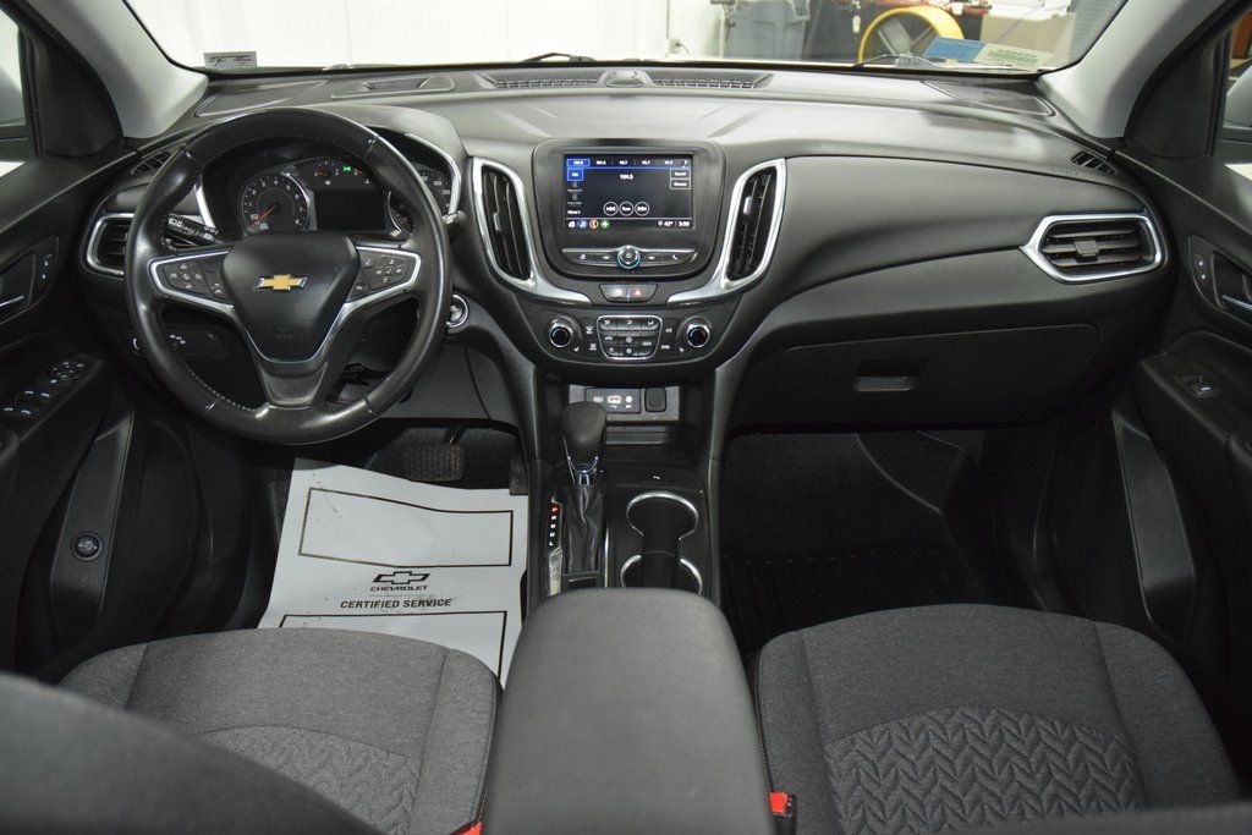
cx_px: 626
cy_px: 418
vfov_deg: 47.9
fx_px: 939
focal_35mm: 27
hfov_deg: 67.4
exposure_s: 1/50
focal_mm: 18
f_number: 3.5
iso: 3200
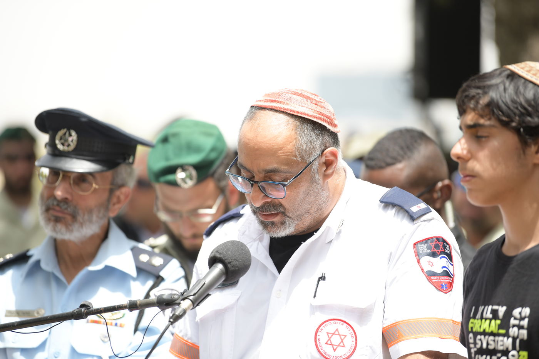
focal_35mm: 190
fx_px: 2844
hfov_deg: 10.8
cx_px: 270
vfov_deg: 7.2
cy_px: 180
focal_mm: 190
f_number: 2.8
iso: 500
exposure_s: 1/2000
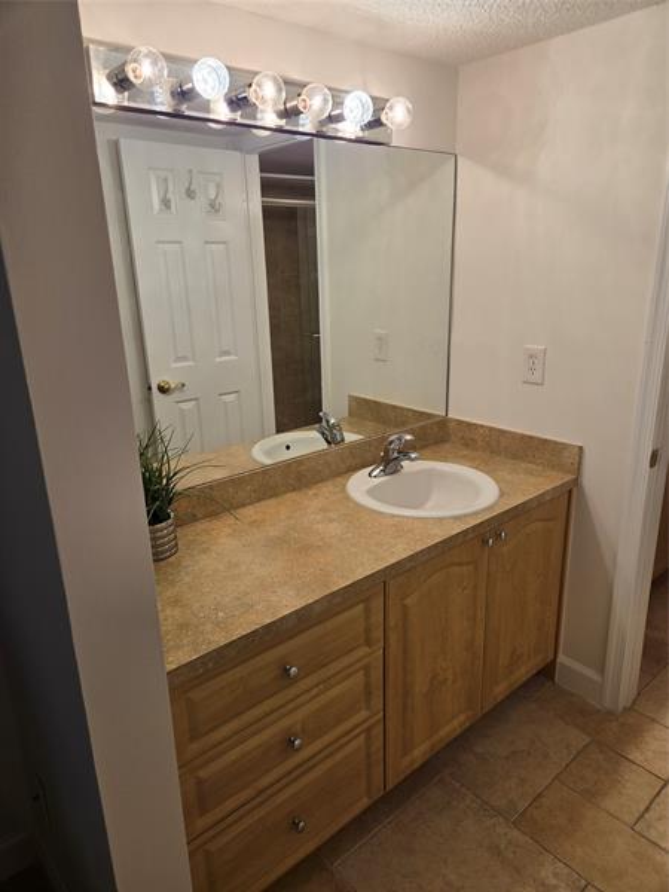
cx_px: 334
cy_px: 446
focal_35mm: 23
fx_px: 593
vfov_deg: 73.9
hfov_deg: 58.9
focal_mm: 5.4
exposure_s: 1/120
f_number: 1.8
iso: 50
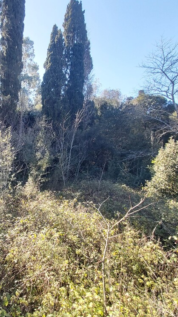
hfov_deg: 56.2
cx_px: 34
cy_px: 162
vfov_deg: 92.7
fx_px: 151
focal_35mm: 18
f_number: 2.2
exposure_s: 1/102
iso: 40
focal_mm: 1.42
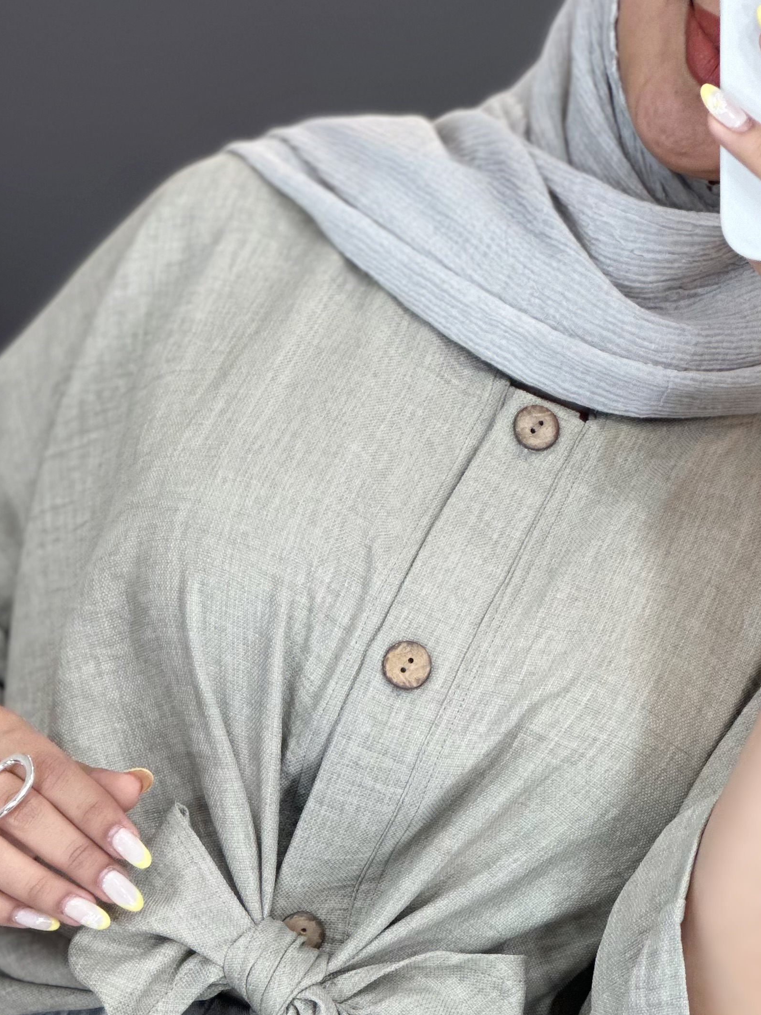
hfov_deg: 10.1
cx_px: 379
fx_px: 4309
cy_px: 675
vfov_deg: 13.4
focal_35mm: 147
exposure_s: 1/100
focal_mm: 9
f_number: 2.8
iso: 125
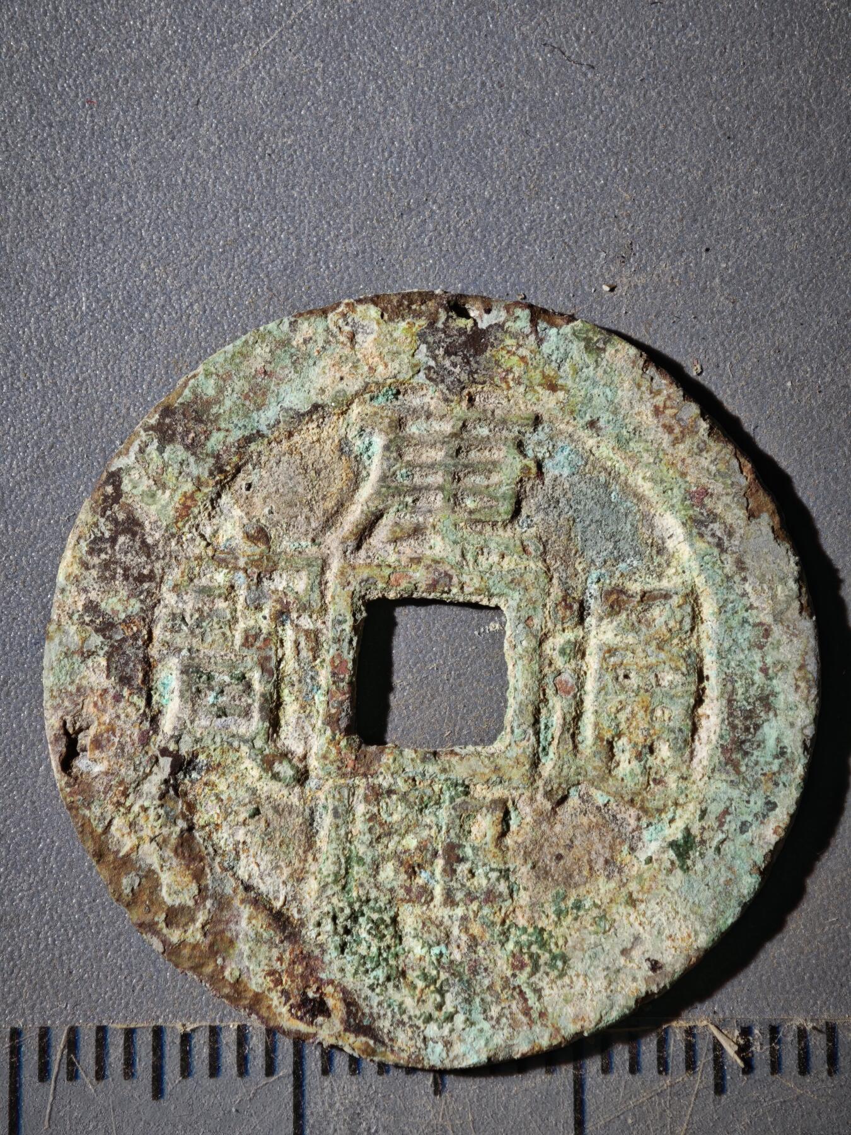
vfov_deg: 20.7
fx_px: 3114
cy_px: 568
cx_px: 426
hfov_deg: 15.6
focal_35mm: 95
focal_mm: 9
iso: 100
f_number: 2
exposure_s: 1/100
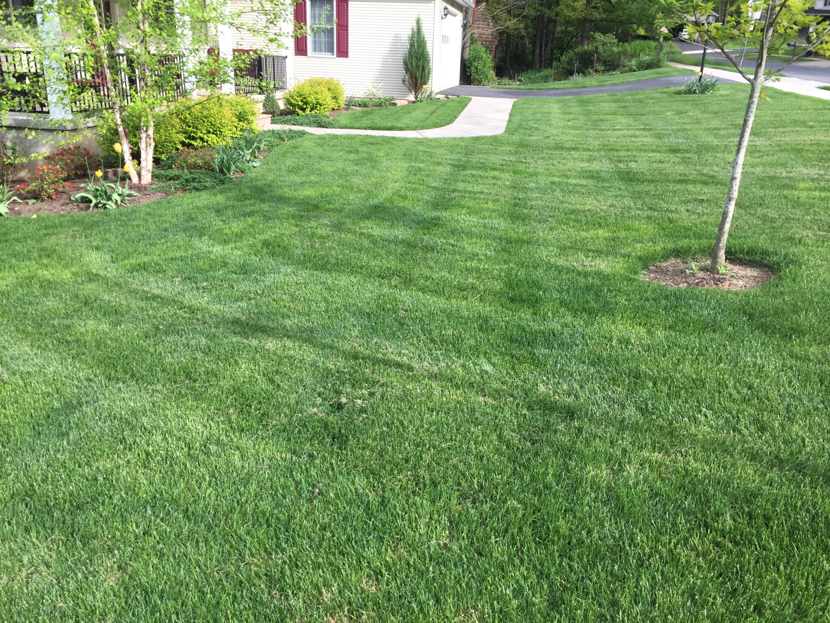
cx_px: 415
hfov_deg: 61.7
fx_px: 695
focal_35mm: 29
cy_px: 312
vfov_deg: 48.2
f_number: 2.2
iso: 32
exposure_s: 1/439
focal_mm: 4.15
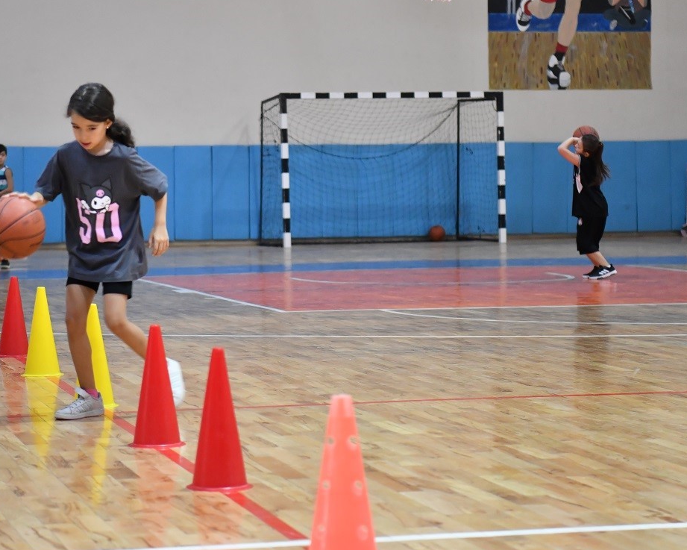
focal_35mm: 107
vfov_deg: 14.4
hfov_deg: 17.9
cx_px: 253
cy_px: 211
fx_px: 2176
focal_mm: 70
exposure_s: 1/200
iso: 2000
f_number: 2.8
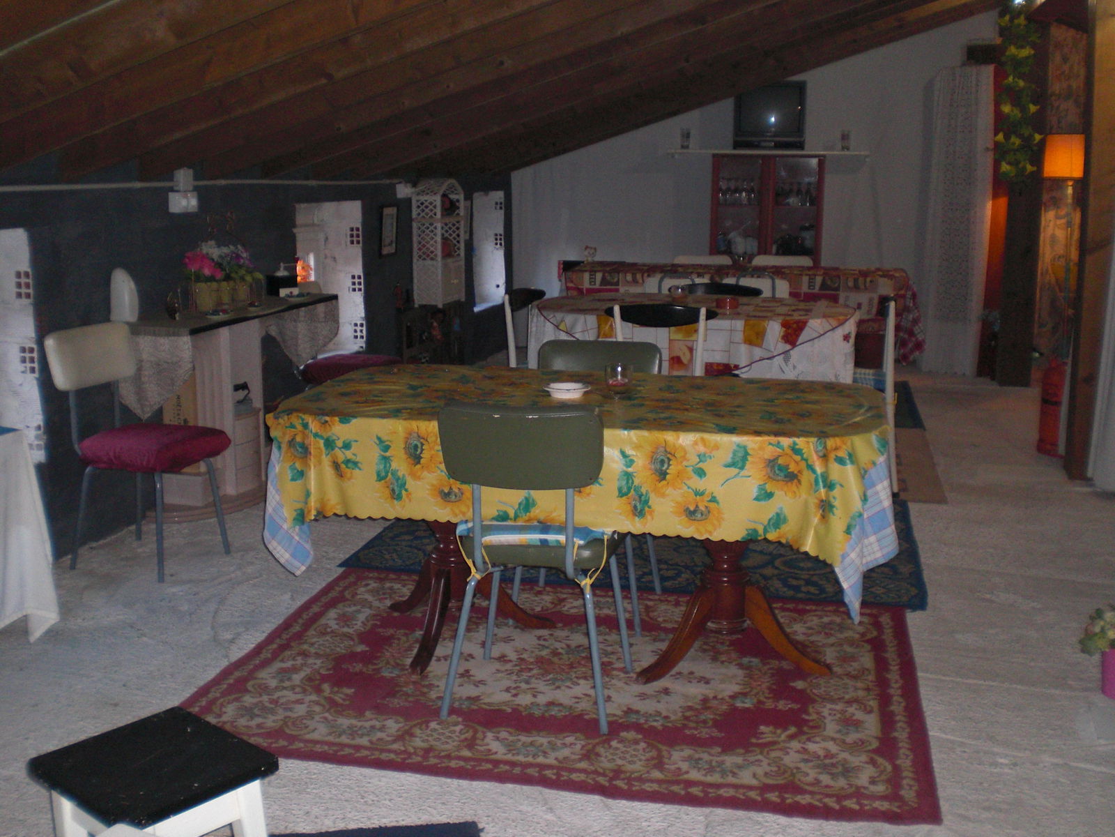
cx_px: 558
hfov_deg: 49.0
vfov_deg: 37.7
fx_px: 1224
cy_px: 418
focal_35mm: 38
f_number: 3.1
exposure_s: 1/60
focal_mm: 6.3
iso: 200
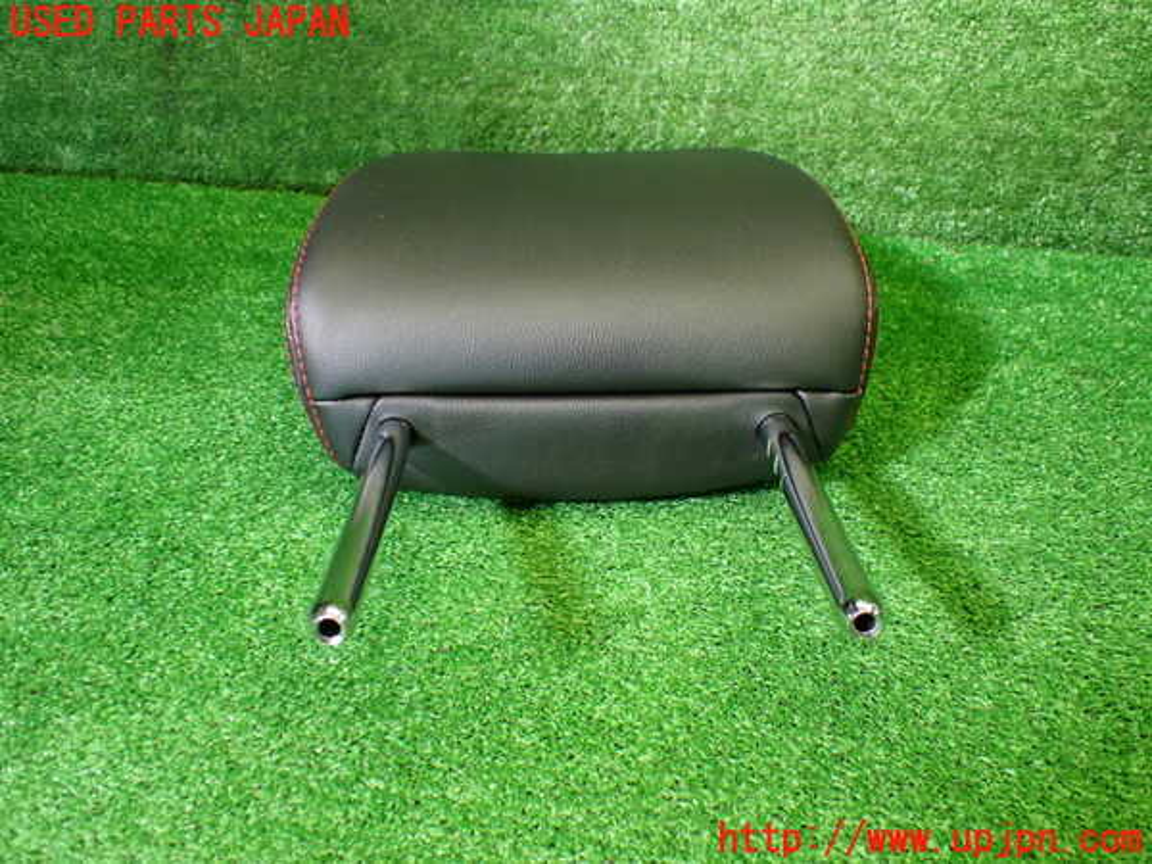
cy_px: 432
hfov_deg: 60.0
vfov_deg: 46.8
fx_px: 998
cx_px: 576
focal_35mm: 30
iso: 800
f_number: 2.3
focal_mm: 5.4
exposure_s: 1/125
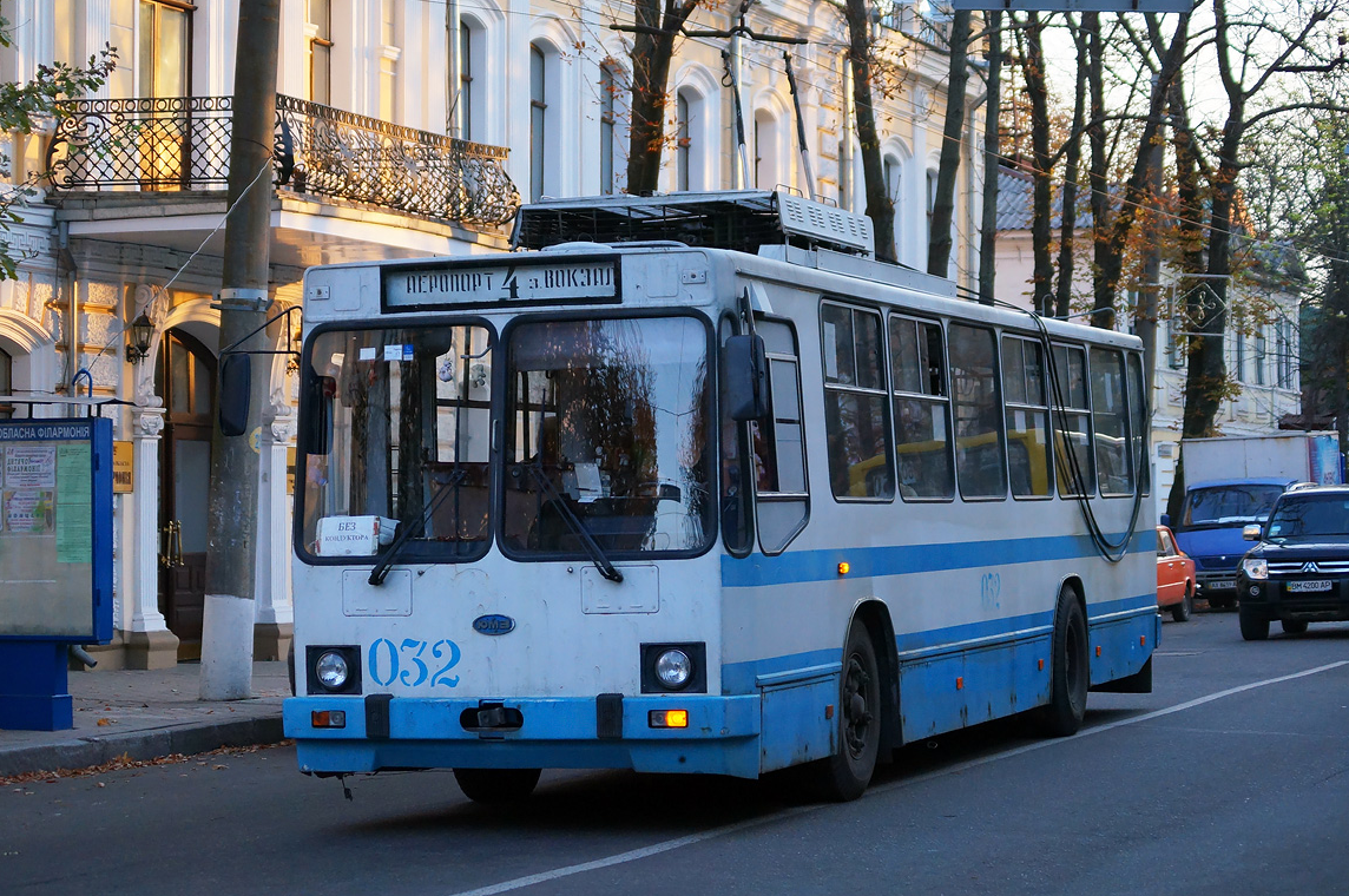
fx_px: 3239
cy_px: 427
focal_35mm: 87
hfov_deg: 23.5
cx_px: 649
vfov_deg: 15.8
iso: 400
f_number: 4
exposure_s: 1/500
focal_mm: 55
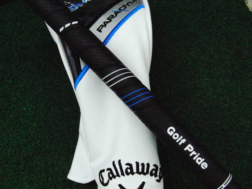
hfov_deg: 50.1
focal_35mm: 37
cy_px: 94
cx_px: 126
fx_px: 269
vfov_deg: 38.7
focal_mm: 6.42
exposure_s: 1/800
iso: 3200
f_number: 3.6
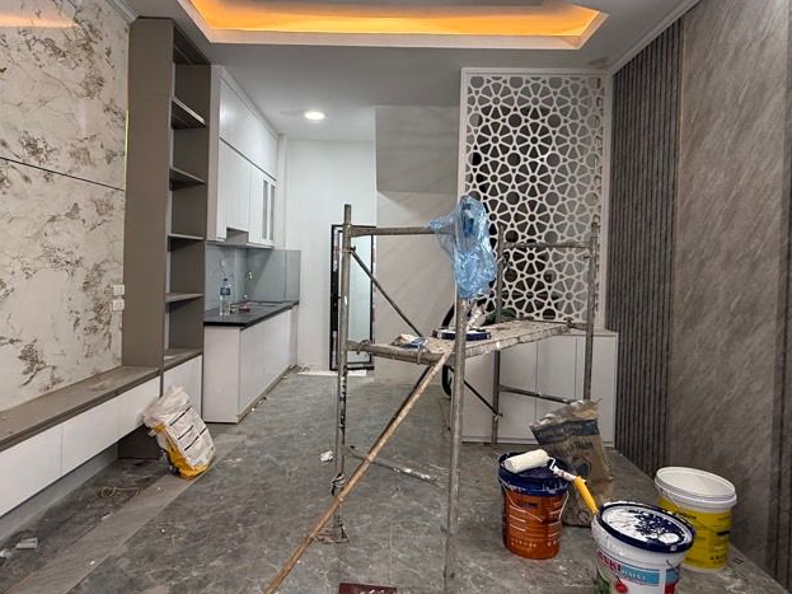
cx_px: 379
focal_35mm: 23
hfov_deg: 73.9
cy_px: 272
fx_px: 526
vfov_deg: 58.8
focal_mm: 2.22
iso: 320
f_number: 2.2
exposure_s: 1/100
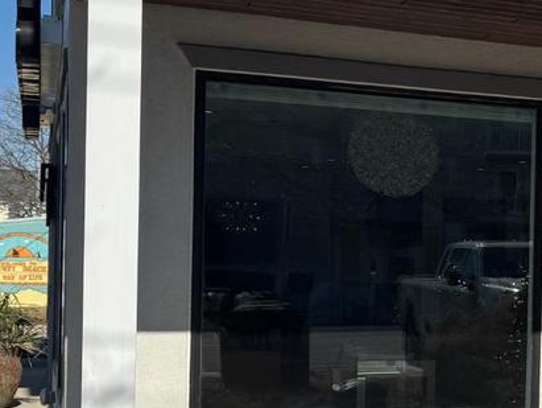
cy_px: 281
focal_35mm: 84
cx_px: 698
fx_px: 1316
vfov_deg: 17.5
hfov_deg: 21.2
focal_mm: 6.76
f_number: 1.78
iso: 80
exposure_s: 1/7092
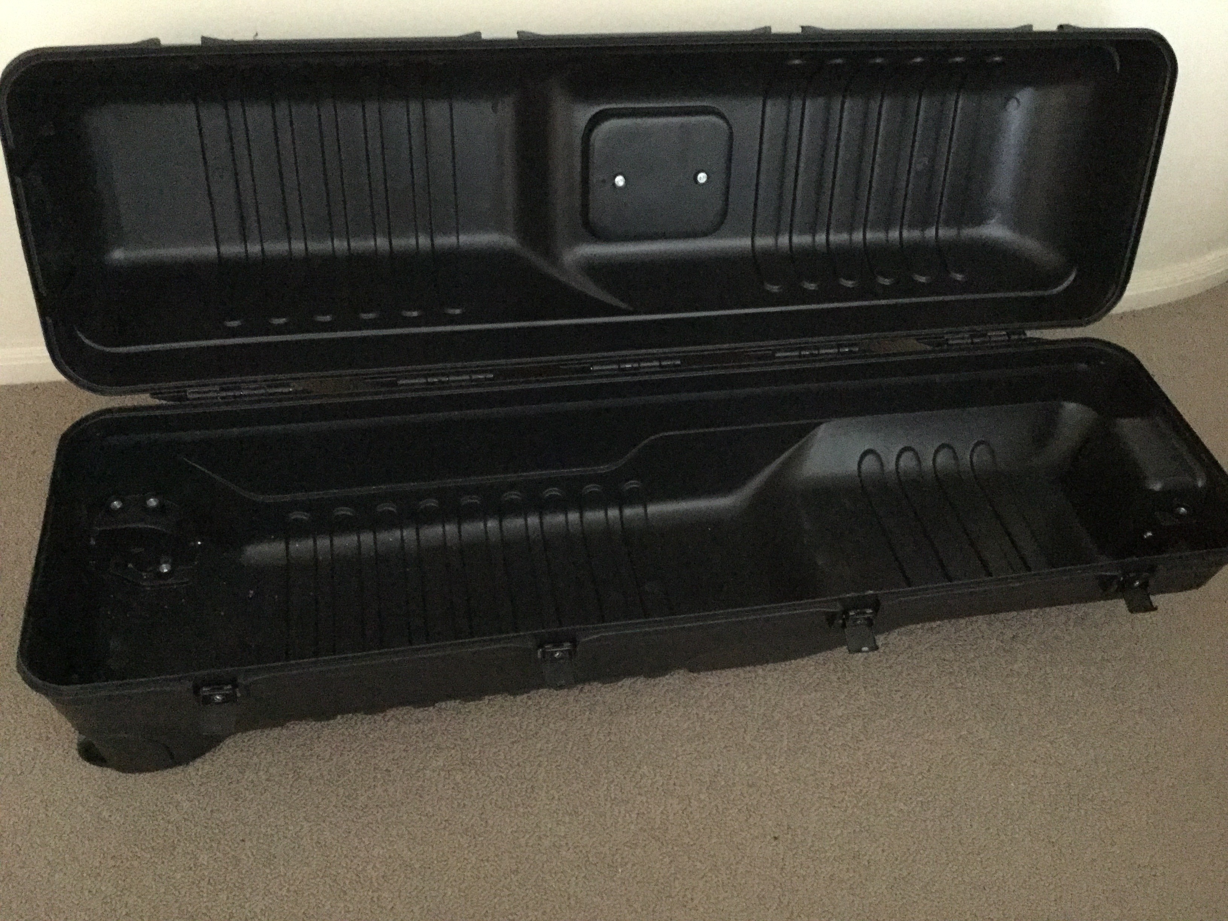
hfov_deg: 58.4
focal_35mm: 31
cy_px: 460
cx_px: 614
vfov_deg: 45.4
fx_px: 1100
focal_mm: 3.3
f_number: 2.4
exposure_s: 1/17
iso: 800
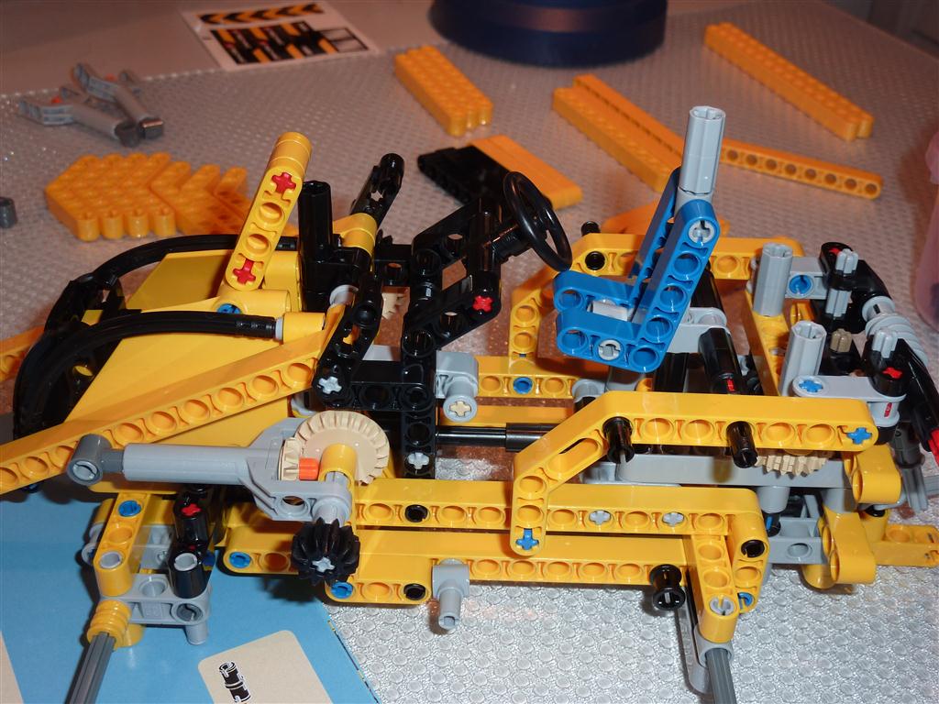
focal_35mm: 42
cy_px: 352
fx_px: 1139
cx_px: 470
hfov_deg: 44.8
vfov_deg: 34.3
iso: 100
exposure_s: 1/30
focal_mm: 6.9
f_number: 4
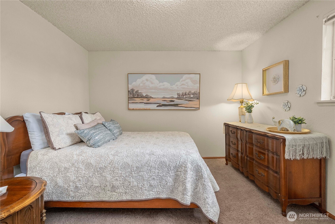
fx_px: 130
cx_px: 168
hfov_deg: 104.2
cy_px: 112
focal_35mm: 14
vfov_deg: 81.3
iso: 1000
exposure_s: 1/20
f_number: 7.1
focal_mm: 14
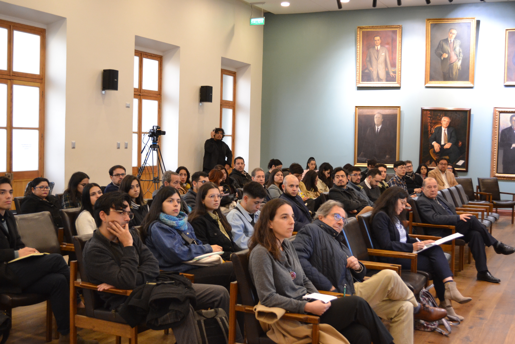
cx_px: 258
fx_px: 687
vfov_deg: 28.1
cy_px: 172
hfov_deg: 41.1
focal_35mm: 48
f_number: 4.8
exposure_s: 1/15
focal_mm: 32
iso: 1250
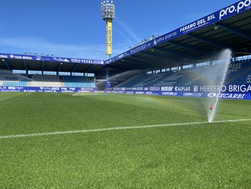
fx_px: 189
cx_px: 126
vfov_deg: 53.1
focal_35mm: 26
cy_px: 94
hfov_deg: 67.3
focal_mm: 4.25
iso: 32
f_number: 1.8
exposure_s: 1/1996
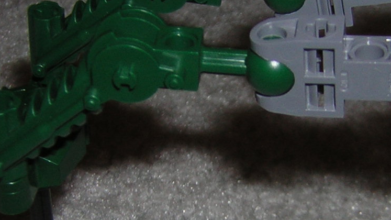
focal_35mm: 84
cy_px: 183
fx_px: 871
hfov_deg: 25.1
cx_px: 286
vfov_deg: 14.3
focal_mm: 4.7
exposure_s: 1/60.1
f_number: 2.6
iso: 50
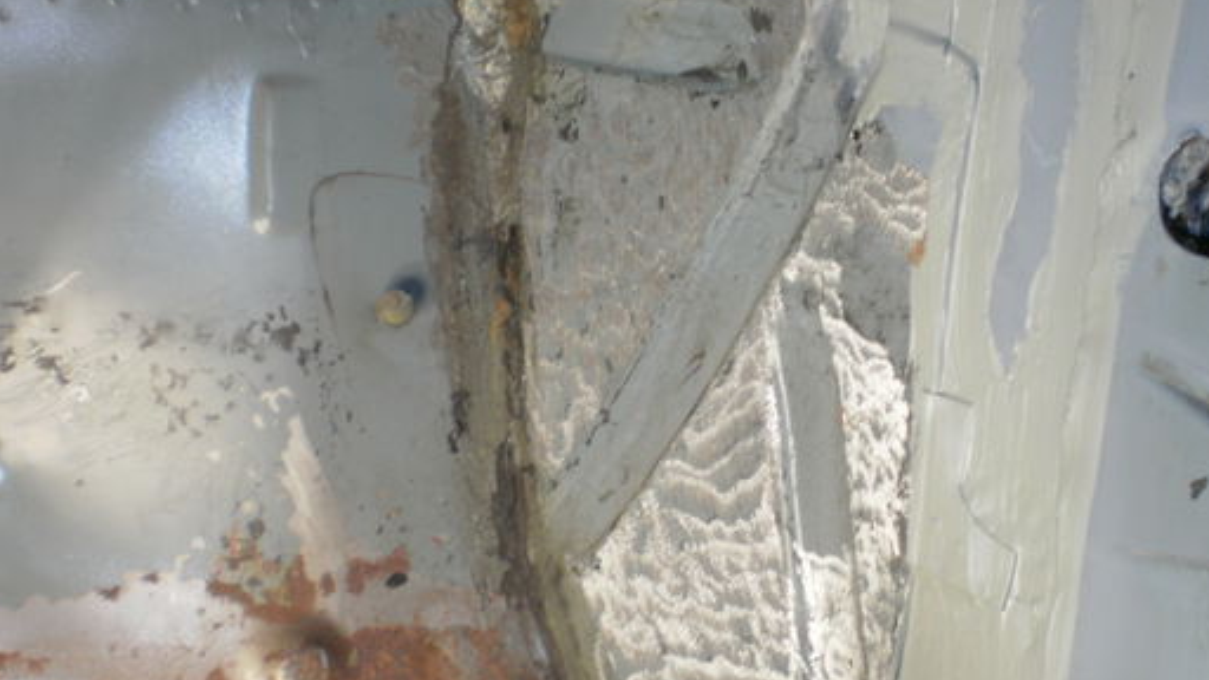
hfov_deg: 42.0
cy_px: 442
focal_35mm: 49
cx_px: 678
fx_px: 1571
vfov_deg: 24.3
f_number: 3.1
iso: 125
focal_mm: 6.3
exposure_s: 1/30
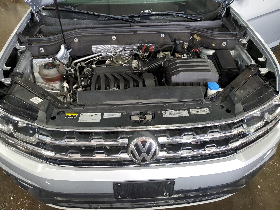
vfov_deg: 53.1
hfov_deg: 67.3
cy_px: 105
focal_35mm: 26
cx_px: 140
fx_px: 210
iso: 137
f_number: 1.5
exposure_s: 1/60.2
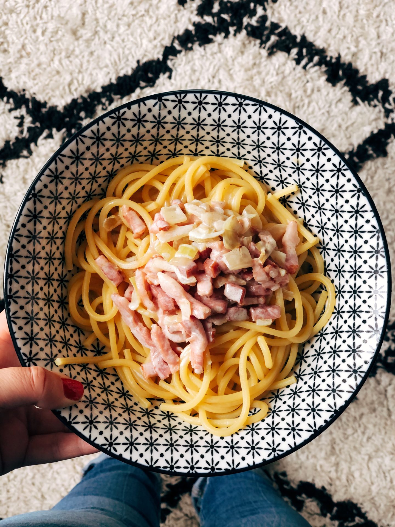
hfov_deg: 28.0
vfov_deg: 36.8
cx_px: 198
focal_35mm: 52
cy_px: 264
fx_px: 791
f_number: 2.4
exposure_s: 1/60
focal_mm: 6
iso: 50
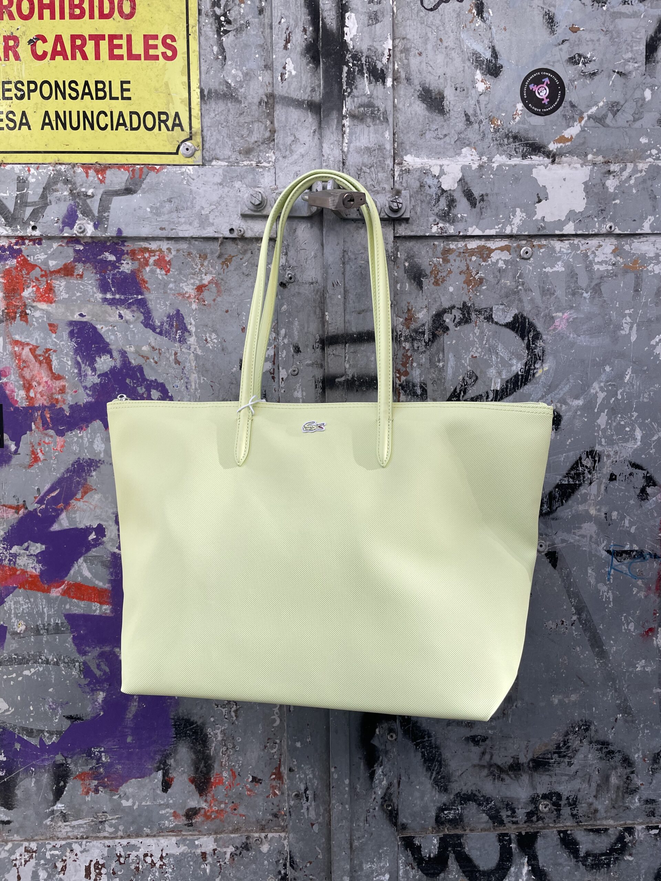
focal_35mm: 26
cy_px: 440
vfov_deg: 67.3
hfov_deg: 53.1
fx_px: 662
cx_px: 330
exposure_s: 1/211
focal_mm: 4.2
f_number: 1.6
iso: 32
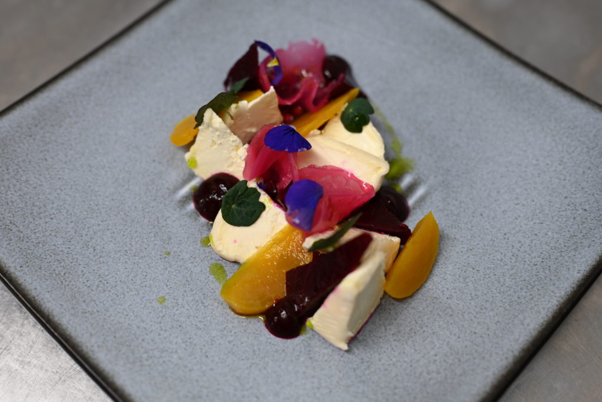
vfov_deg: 27.0
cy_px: 201
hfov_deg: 39.6
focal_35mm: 50
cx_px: 301
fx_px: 836
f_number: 2.8
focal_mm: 50
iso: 400
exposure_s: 1/160
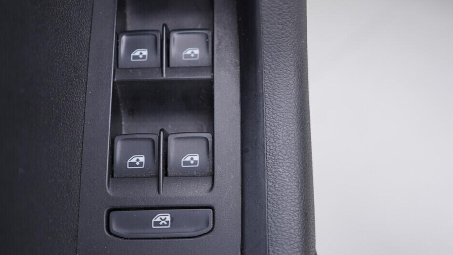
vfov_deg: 29.0
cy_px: 108
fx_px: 493
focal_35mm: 41
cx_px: 236
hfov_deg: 49.4
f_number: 2.8
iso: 160
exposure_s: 1/40
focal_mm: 24
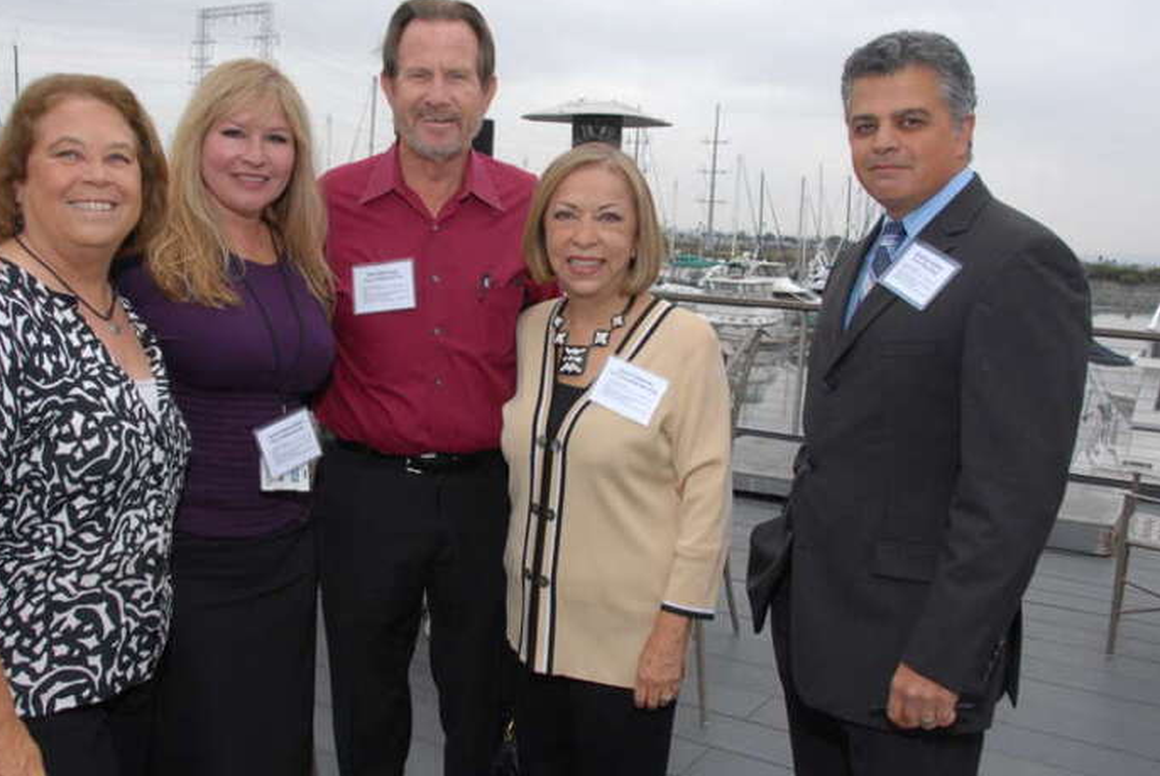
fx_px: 1129
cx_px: 516
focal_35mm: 35
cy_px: 363
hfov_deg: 54.3
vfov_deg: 37.9
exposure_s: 1/200
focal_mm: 20
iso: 400
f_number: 7.1
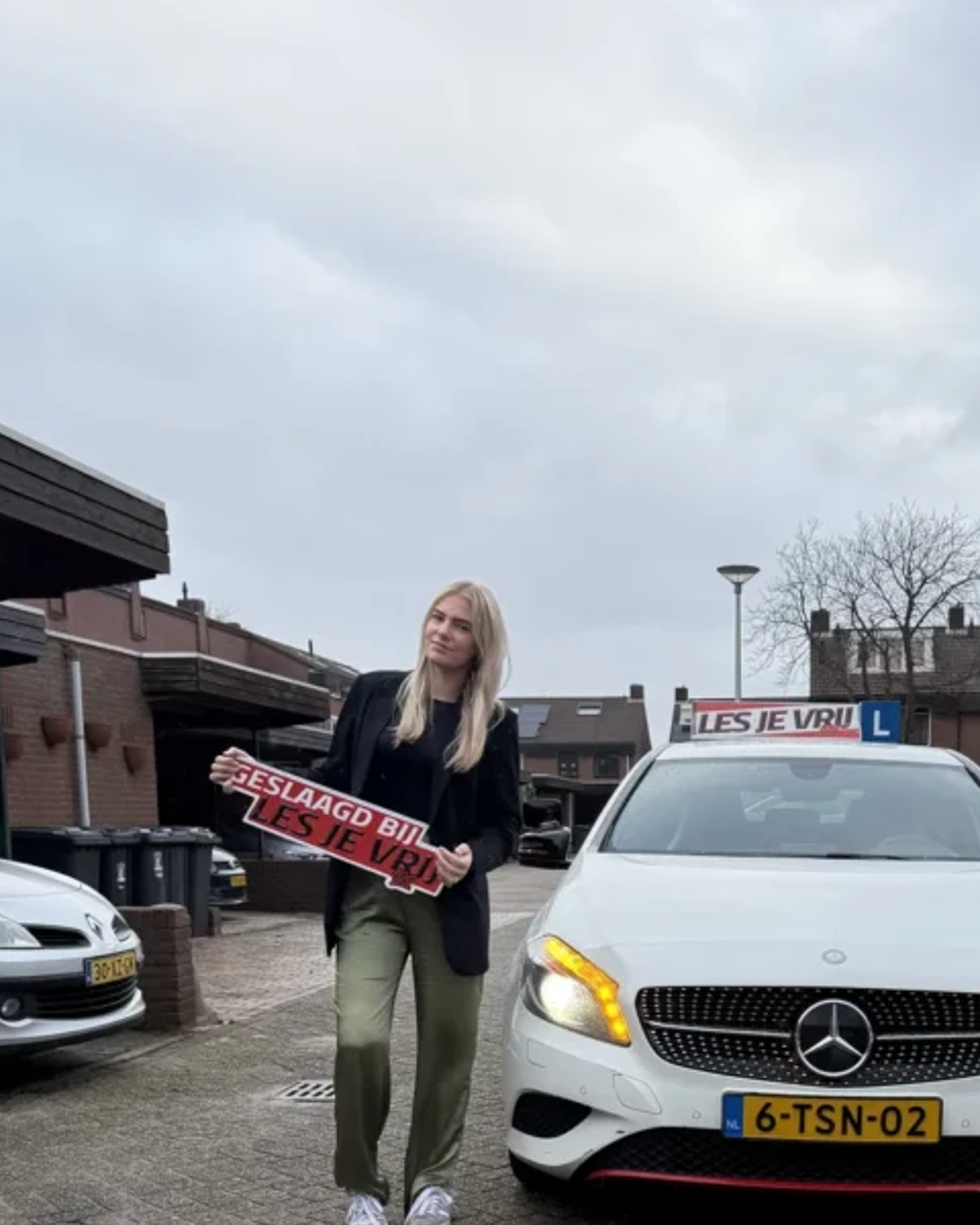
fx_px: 1450
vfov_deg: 43.0
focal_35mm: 40
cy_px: 1033
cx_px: 698
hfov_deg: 36.7
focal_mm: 6.76
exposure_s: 1/1139
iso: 80
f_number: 1.78
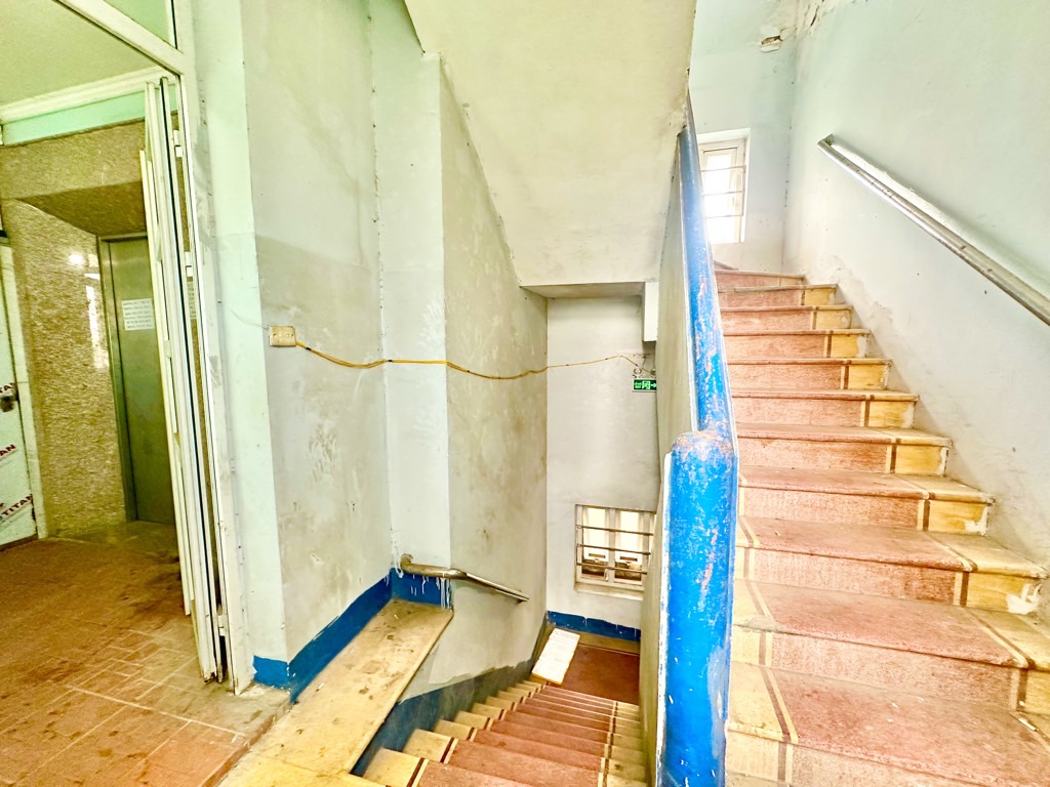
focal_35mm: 14
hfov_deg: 102.1
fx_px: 425
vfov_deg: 85.7
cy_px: 394
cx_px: 525
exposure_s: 1/88
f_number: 2.2
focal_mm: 2.22
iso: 320
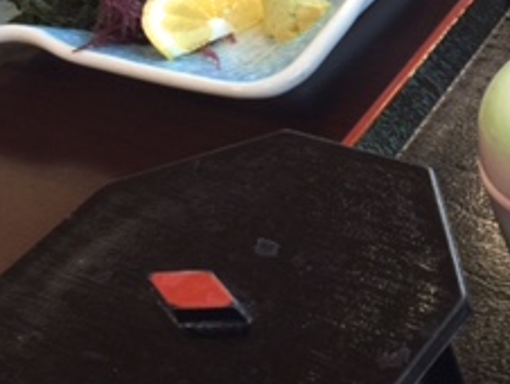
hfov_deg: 21.9
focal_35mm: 82
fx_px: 1209
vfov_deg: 18.0
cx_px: 630
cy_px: 183
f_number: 2.2
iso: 50
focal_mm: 4.15
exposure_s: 1/15
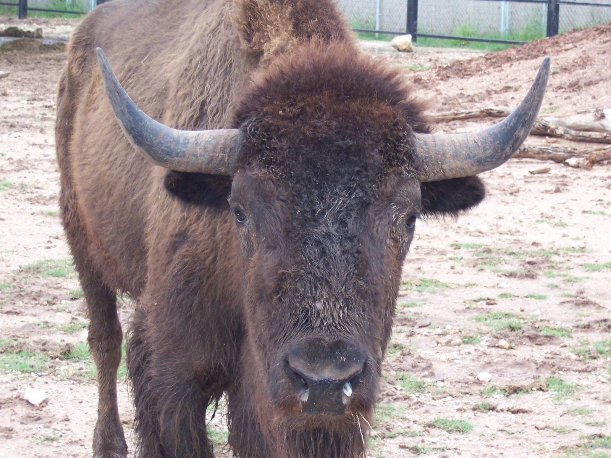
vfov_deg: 13.7
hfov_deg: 18.2
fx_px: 1906
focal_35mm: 108
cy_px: 229
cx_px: 306
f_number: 4.8
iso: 140
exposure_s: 1/125
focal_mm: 18
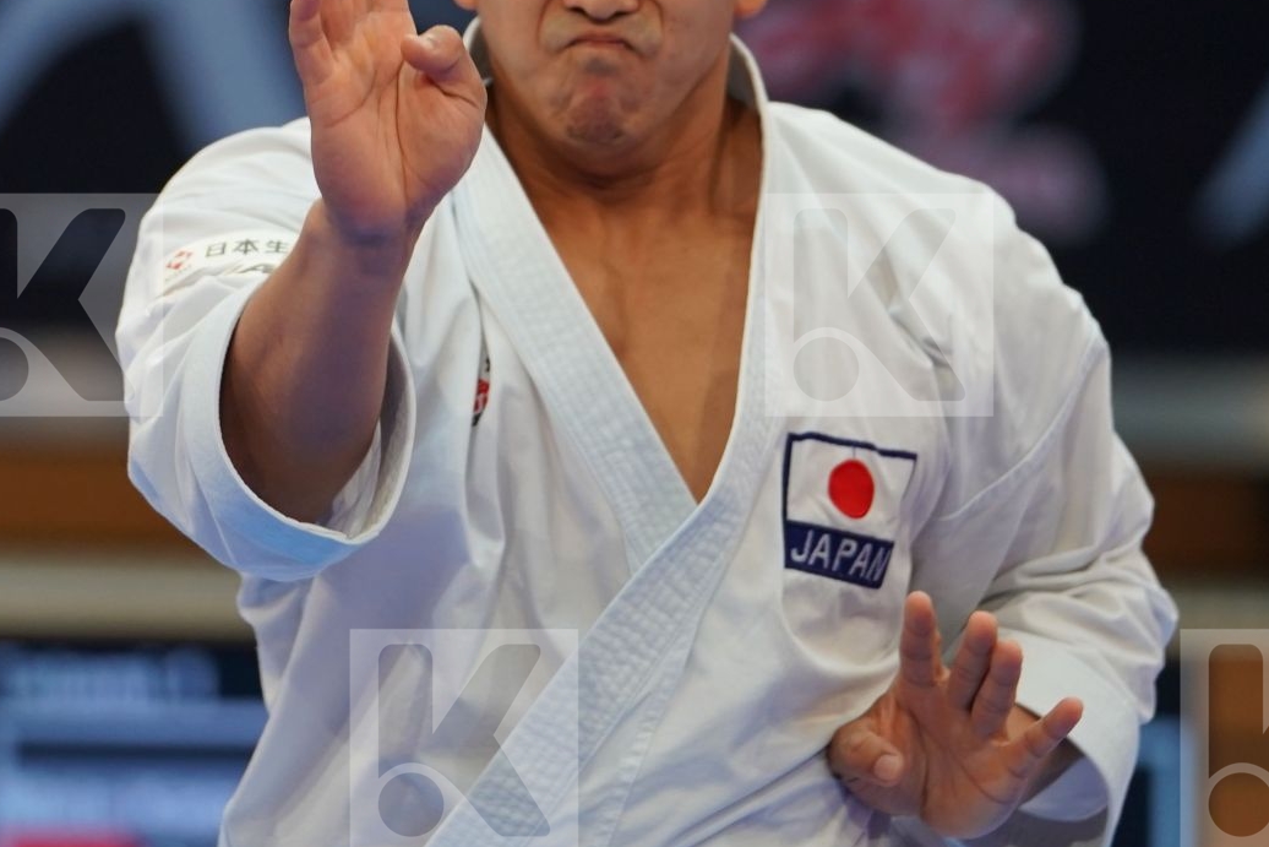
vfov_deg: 2.6
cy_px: 305
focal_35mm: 521
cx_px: 464
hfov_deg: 4.0
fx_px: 18367
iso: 800
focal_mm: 200
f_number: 2.8
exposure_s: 1/500
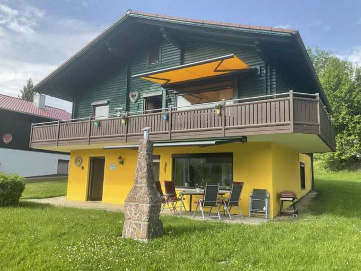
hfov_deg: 61.7
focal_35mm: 29
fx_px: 302
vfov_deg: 48.2
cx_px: 180
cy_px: 136
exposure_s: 1/759
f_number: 1.8
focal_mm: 3
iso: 16
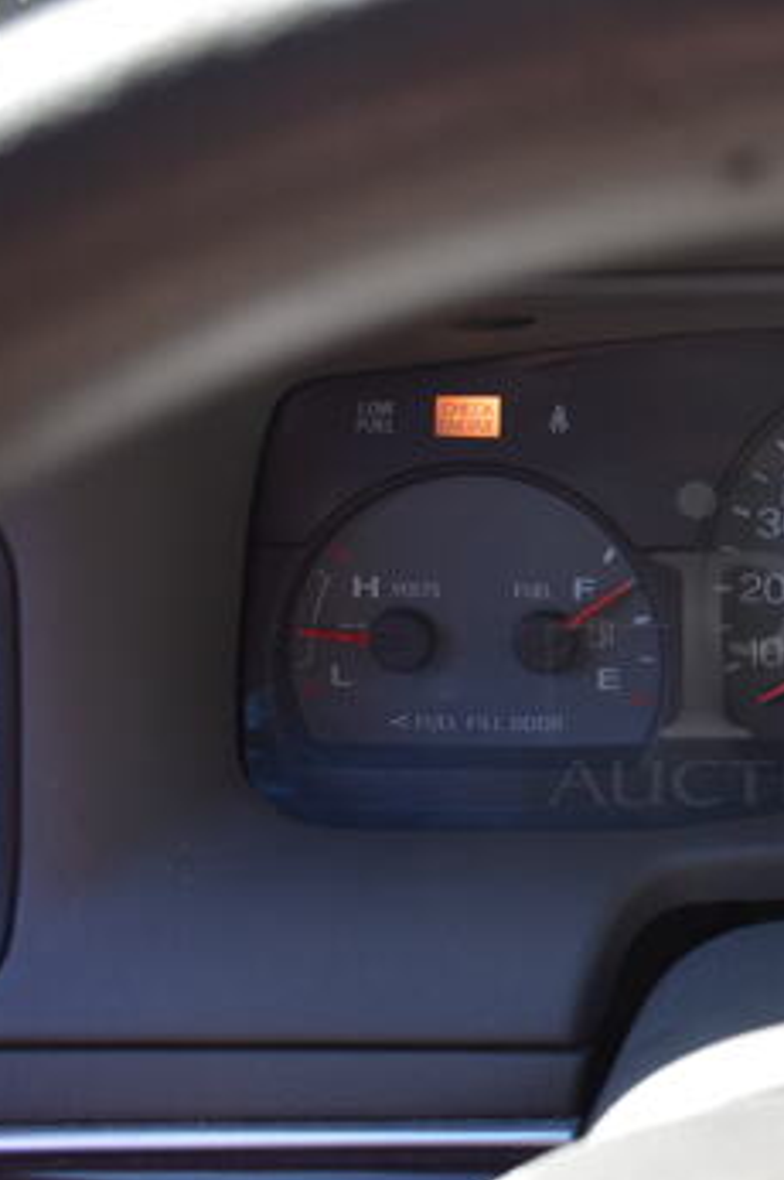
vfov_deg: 37.5
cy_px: 638
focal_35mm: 53
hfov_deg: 23.5
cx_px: 907
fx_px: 1735
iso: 400
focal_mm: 20
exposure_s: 1/250
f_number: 5
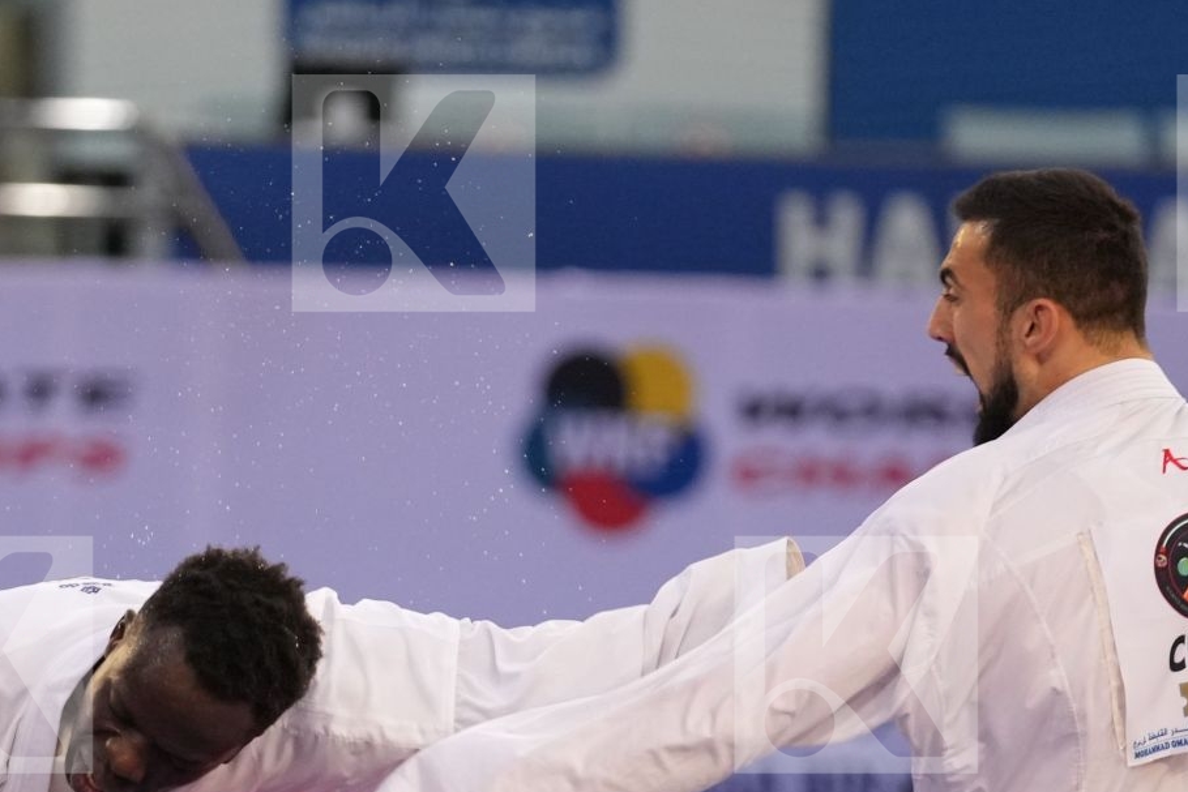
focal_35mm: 552
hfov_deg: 3.7
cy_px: 655
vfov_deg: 2.5
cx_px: 414
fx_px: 18218
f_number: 2.8
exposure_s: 1/1000
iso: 2500
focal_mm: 186
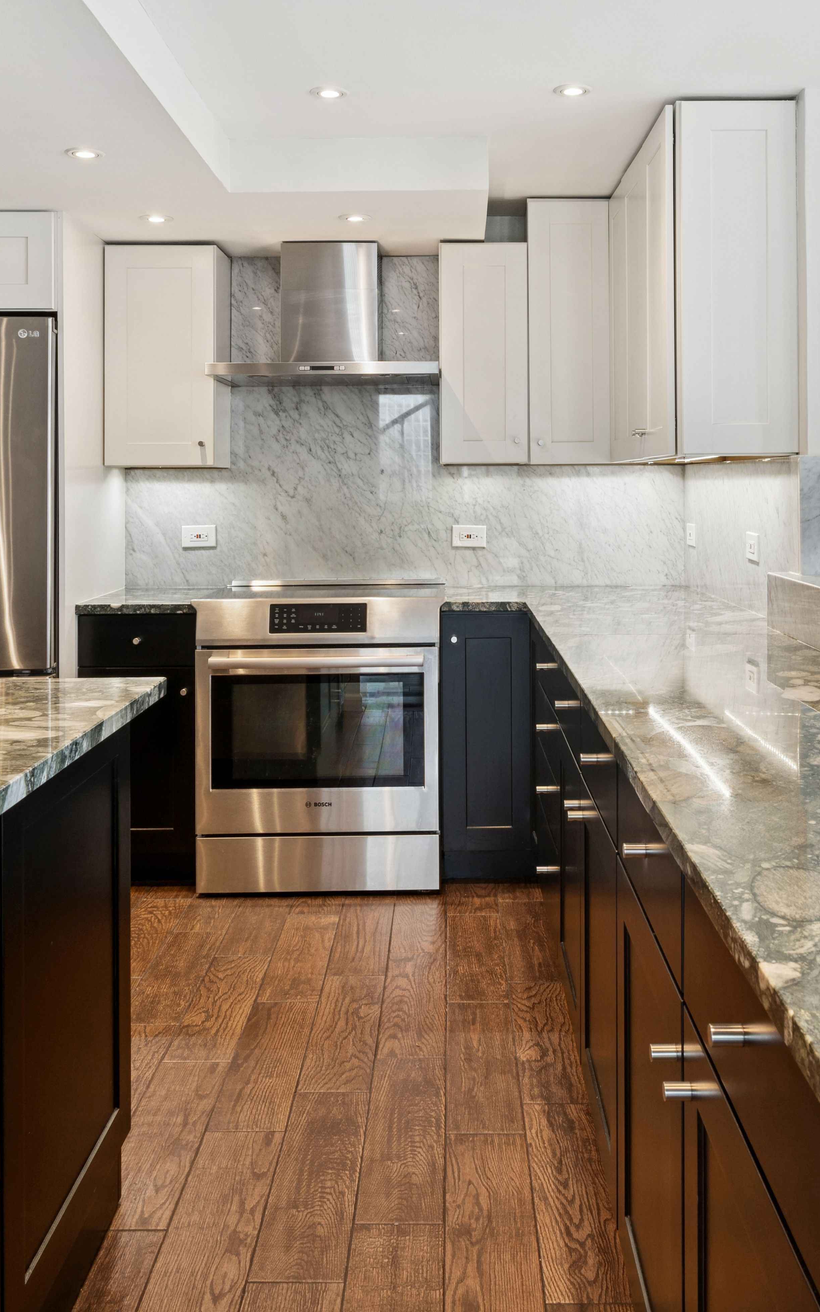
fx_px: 1101
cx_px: 492
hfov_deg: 40.7
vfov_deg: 61.6
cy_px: 672
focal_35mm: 31
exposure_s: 1/2.5
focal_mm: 19.5
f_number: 11
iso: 200
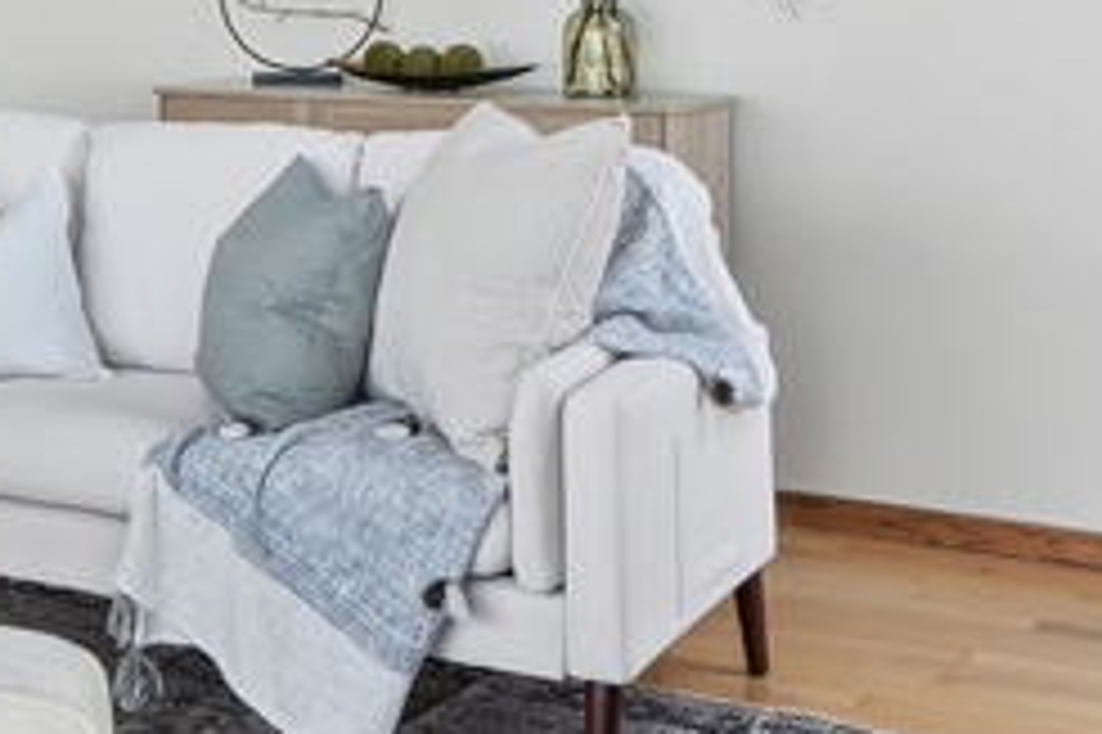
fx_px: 2049
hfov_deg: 27.9
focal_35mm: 67
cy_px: 11
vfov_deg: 19.7
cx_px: -63
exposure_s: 1/320
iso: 250
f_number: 9
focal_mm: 16
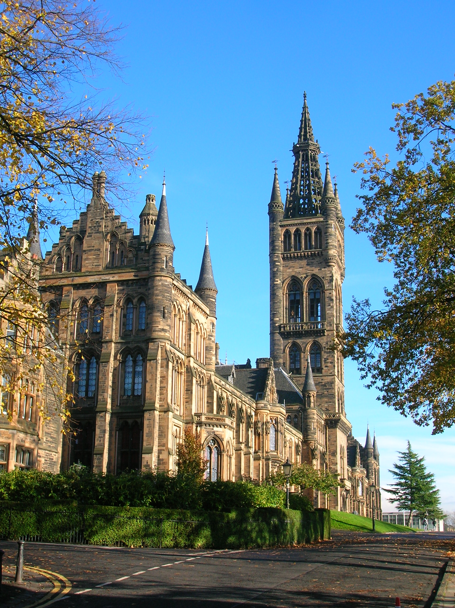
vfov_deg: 41.3
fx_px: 807
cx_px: 228
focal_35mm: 46
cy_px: 304
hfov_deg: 31.5
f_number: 5.4
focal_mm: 7.7
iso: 50
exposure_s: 1/120
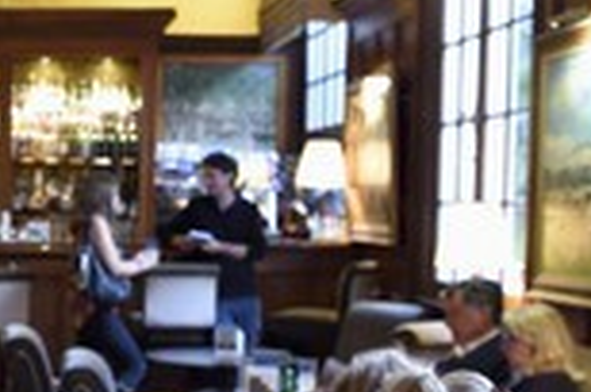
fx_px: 1343
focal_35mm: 82
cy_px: 246
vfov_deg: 16.6
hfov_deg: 22.7
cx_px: -127
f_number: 3.5
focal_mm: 30
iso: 1250
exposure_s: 1/25
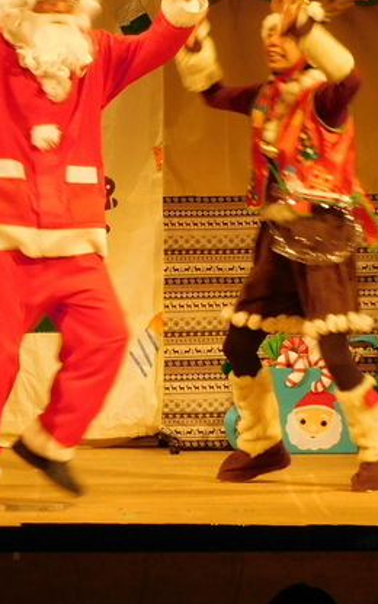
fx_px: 5249
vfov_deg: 6.6
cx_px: 64
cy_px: 227
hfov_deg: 4.1
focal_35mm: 319
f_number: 5
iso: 400
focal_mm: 22.4
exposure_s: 1/40
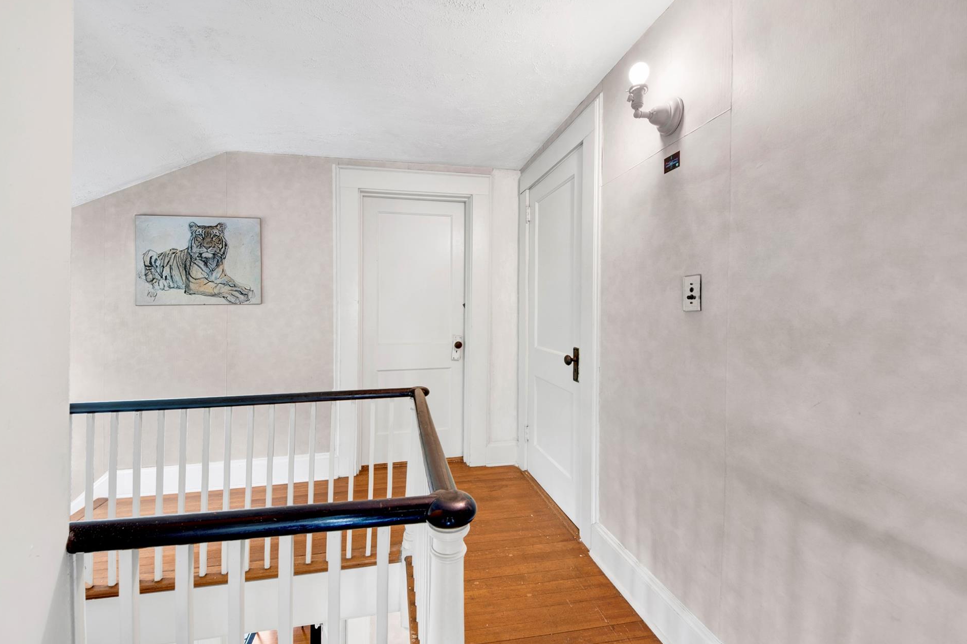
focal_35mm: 13
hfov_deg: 108.2
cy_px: 327
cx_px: 460
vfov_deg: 85.4
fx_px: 349
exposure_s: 2.5
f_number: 8
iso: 100
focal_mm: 8
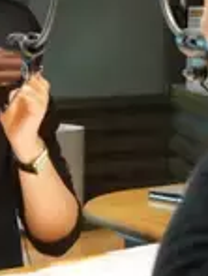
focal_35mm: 133
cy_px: -24
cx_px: 358
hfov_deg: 10.6
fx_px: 1061
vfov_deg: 14.5
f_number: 4
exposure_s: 1/100
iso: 1600
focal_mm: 23
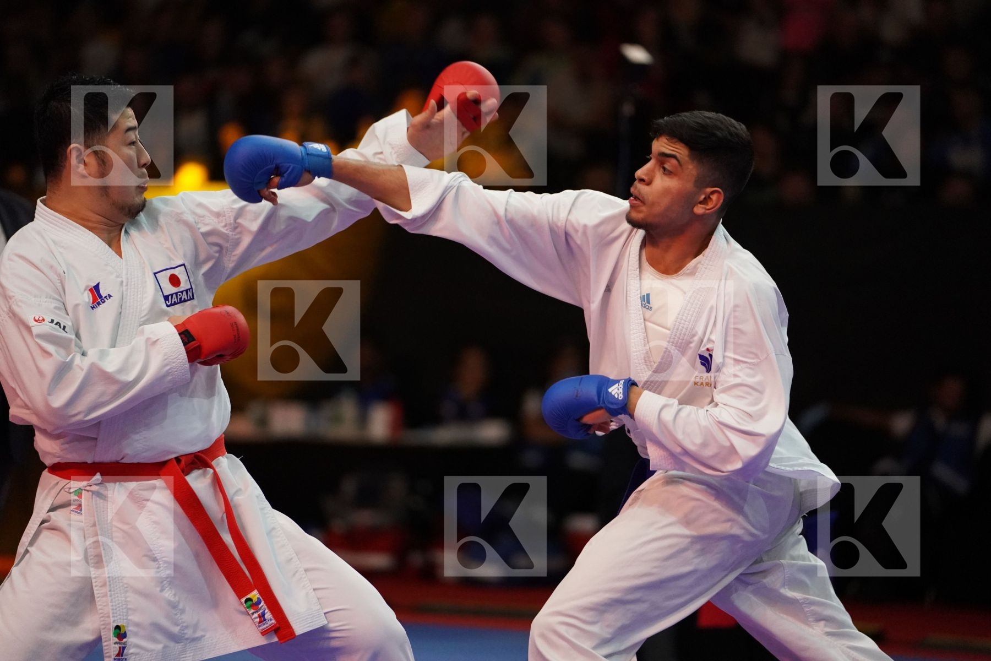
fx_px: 5065
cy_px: 330
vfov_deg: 7.5
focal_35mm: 184
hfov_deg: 11.2
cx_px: 496
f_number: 2.8
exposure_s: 1/1000
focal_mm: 184
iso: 6400
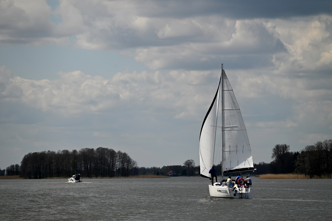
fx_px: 1799
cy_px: 110
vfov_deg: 7.0
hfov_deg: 10.5
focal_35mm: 195
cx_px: 166
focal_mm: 195
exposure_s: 1/1250
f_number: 6.3
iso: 100
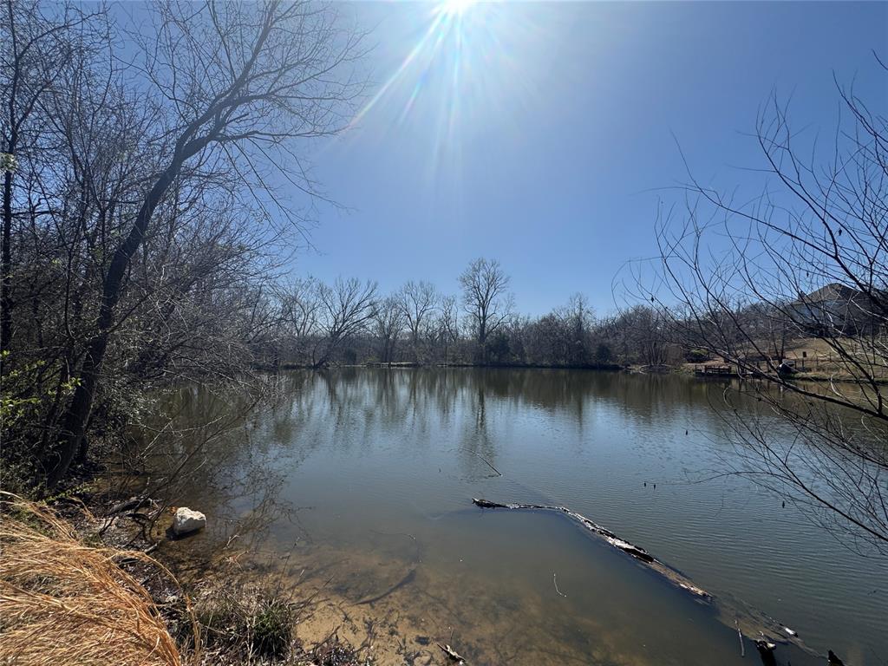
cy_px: 333
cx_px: 444
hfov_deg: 102.1
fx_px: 359
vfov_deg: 85.7
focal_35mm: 14
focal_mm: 2.22
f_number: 2.2
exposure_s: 1/3717
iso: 50
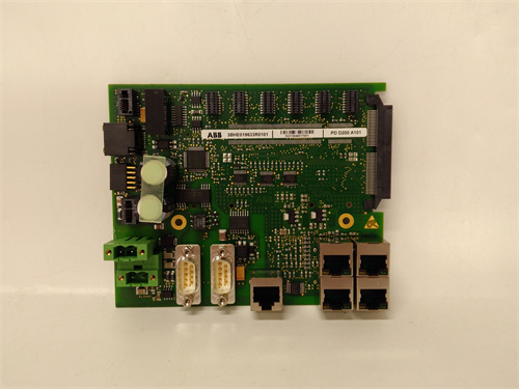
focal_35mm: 27
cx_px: 260
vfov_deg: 51.4
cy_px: 194
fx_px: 405
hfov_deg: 65.3
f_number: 2
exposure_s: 1/33
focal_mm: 3.79
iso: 167
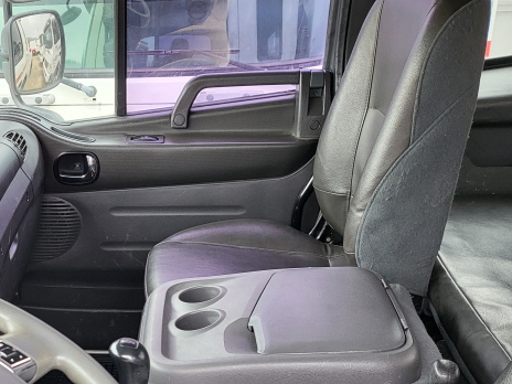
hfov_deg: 32.5
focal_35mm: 56
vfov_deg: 25.0
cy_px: 375
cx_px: 43
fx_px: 828
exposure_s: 1/120
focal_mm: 4.25
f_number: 1.8
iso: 64
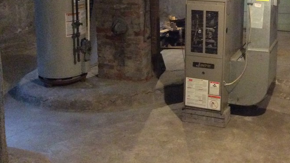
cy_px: 15
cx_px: 194
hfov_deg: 38.1
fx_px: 415
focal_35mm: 54
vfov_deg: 21.7
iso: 500
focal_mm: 3.3
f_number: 2.4
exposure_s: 1/15
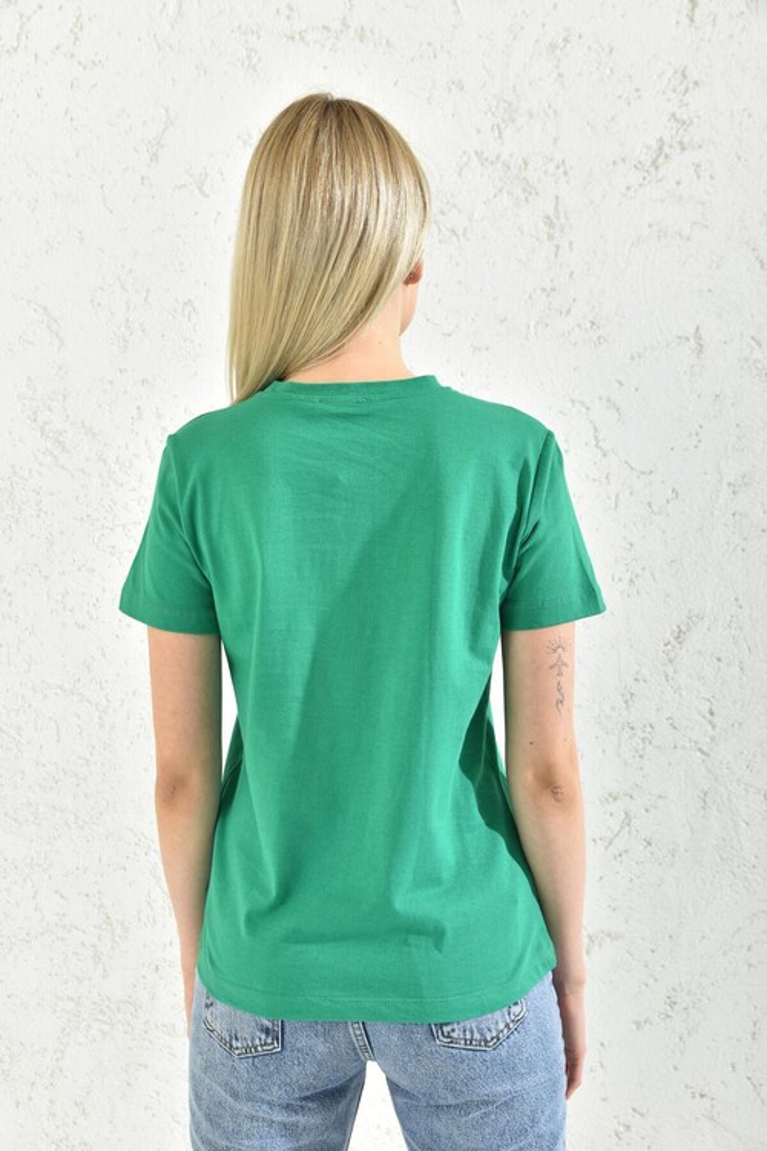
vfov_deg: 48.5
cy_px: 576
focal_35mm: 40
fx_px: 1278
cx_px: 384
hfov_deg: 33.4
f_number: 7.1
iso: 100
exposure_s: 1/160
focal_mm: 40
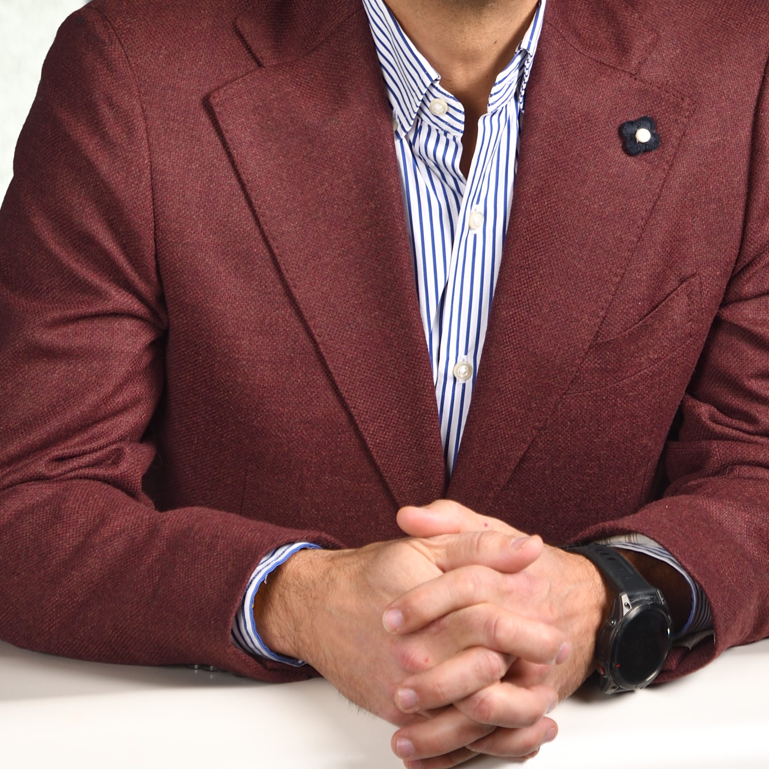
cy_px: -48
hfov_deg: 9.9
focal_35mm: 176
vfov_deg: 9.8
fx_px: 4424
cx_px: 568
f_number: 4.5
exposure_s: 1/200
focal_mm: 52
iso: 100
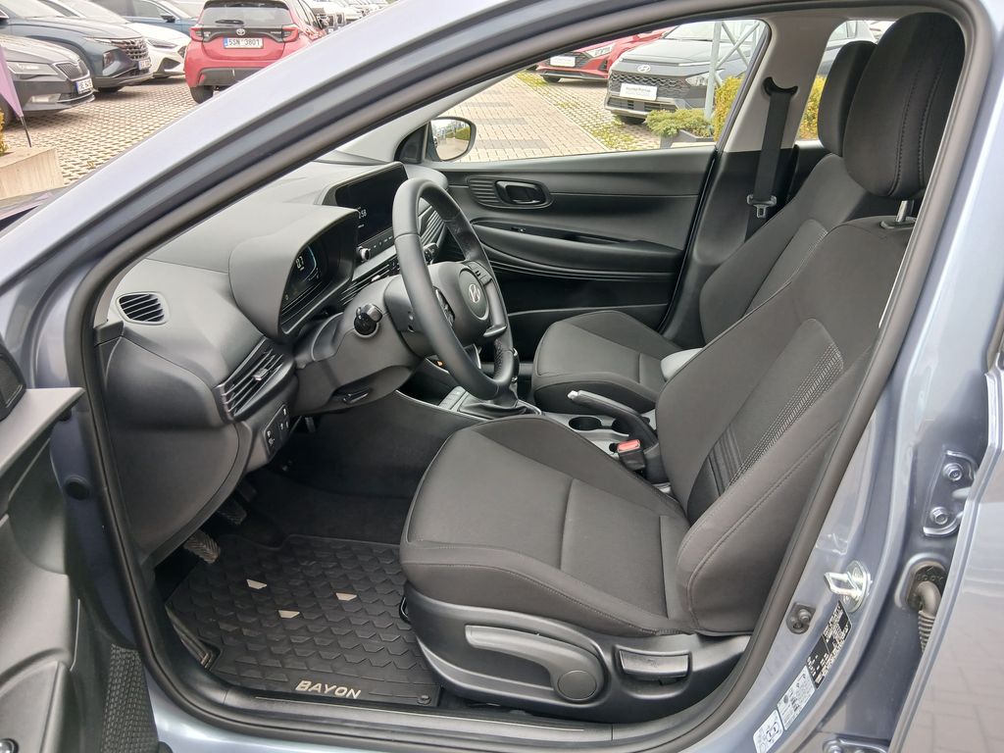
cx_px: 502
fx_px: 754
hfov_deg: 67.3
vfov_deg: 53.1
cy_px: 376
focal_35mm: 26
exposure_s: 1/50
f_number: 1.8
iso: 64
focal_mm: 3.98
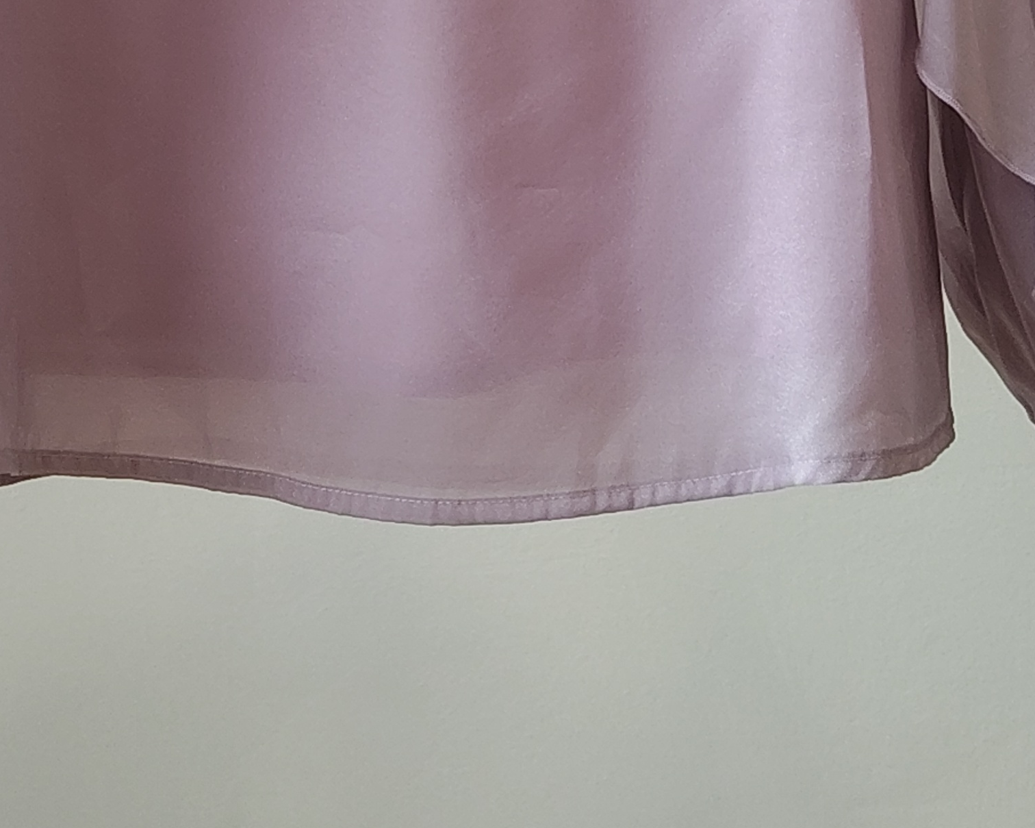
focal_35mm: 108
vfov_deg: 13.1
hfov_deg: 17.8
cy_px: -566
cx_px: 419
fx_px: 3308
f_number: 1.8
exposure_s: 1/33.3
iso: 168
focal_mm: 4.15
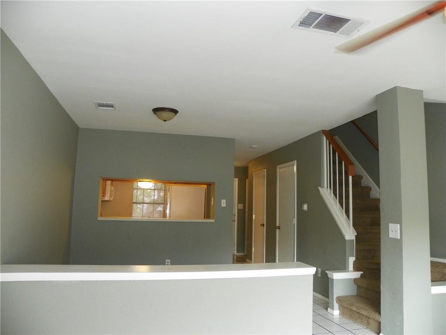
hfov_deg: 67.3
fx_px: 335
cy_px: 168
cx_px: 223
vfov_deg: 53.1
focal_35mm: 26
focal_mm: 4.6
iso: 125
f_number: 2.8
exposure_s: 1/30
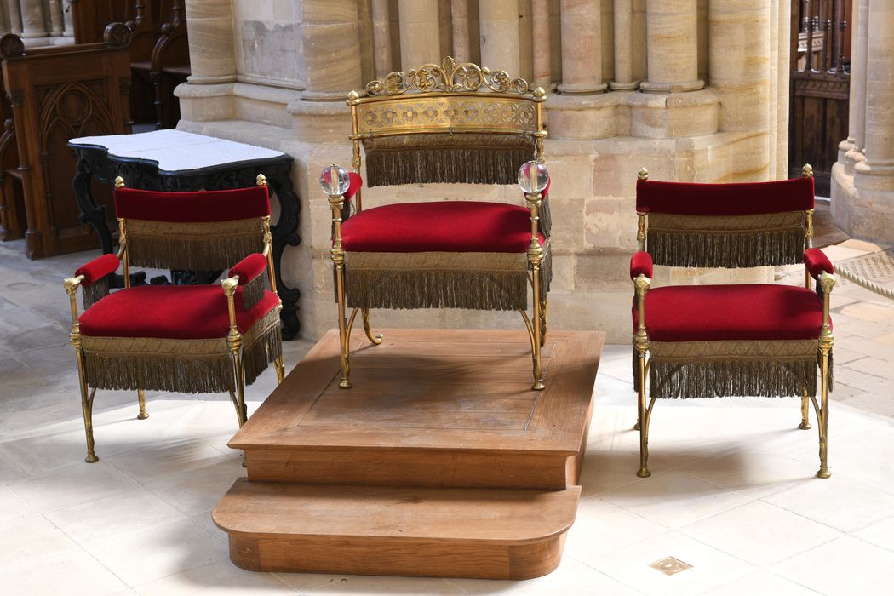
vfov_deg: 27.0
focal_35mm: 50
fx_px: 1242
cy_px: 298
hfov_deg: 39.6
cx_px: 447
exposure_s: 2
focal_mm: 50
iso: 64
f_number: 8
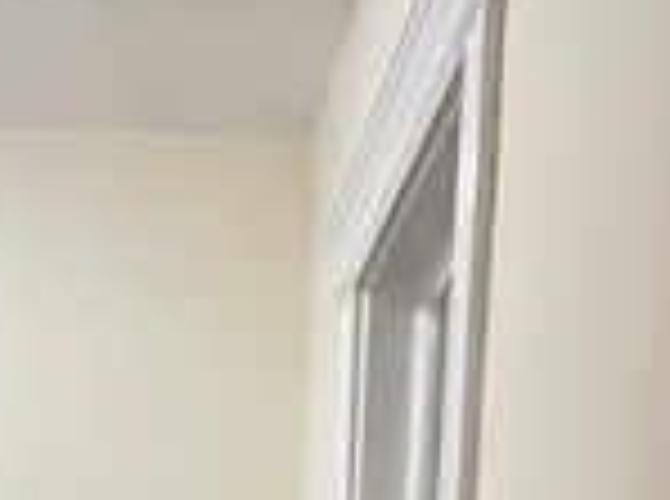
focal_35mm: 70
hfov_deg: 27.4
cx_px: 148
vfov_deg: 14.4
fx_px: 1352
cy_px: 1180
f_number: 1.8
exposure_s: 1/60
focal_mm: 1.57
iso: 500
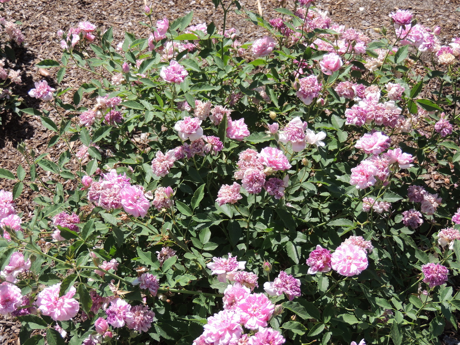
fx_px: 930
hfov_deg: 27.8
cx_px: 230
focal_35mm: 70
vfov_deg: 21.0
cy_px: 172
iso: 100
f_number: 3.9
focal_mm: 12.4
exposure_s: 1/640
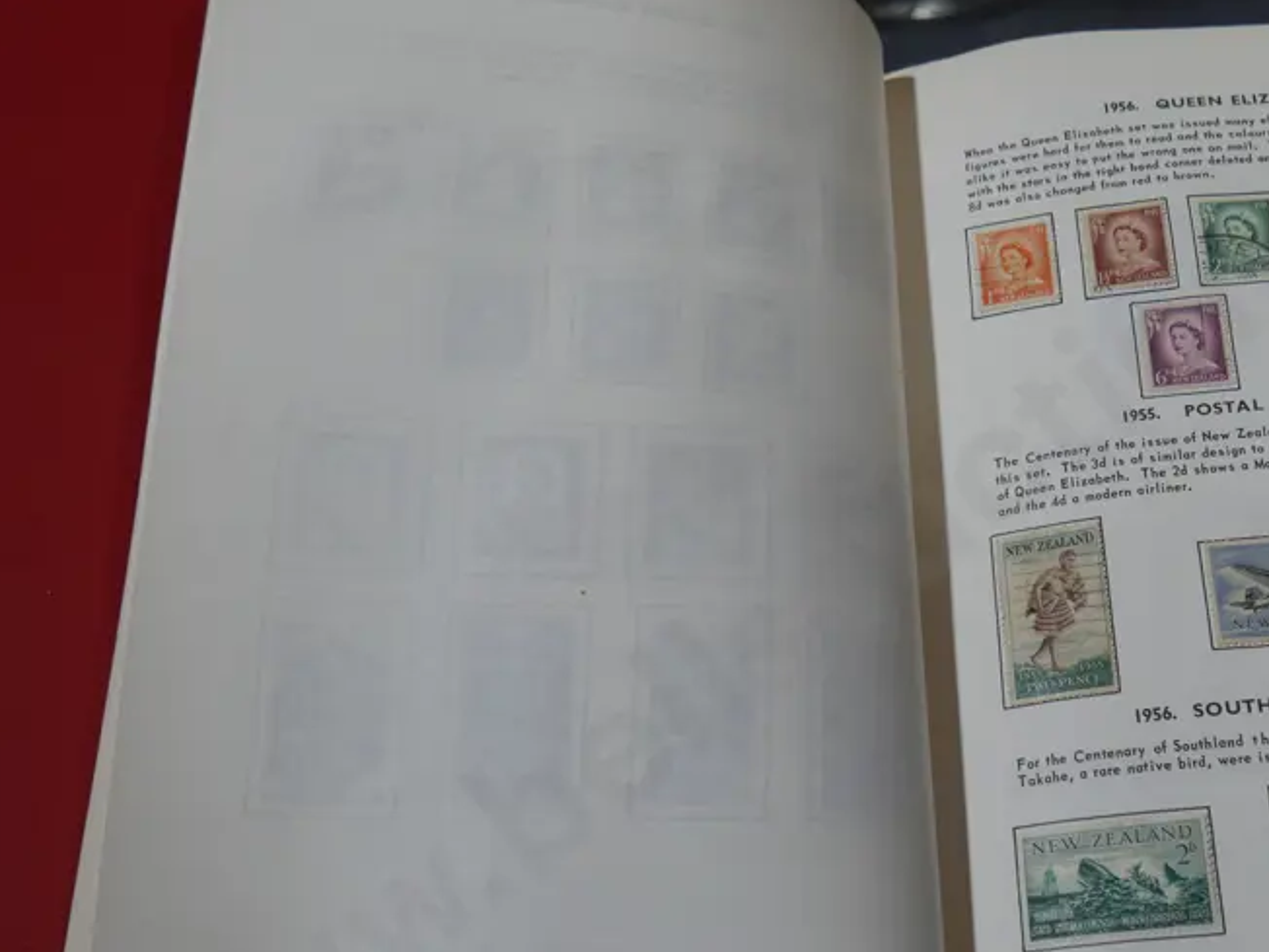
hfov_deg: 41.8
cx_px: 934
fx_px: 1613
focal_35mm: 44
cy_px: 523
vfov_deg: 32.9
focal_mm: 14
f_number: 4.5
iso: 200
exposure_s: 1/200
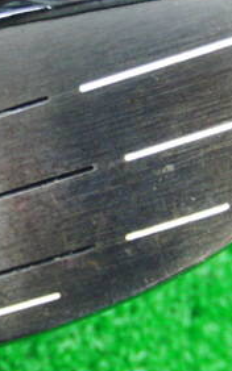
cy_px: 159
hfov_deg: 14.3
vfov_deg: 23.3
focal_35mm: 89
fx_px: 901
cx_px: -33
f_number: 3.6
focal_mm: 6.42
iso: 400
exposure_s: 1/13
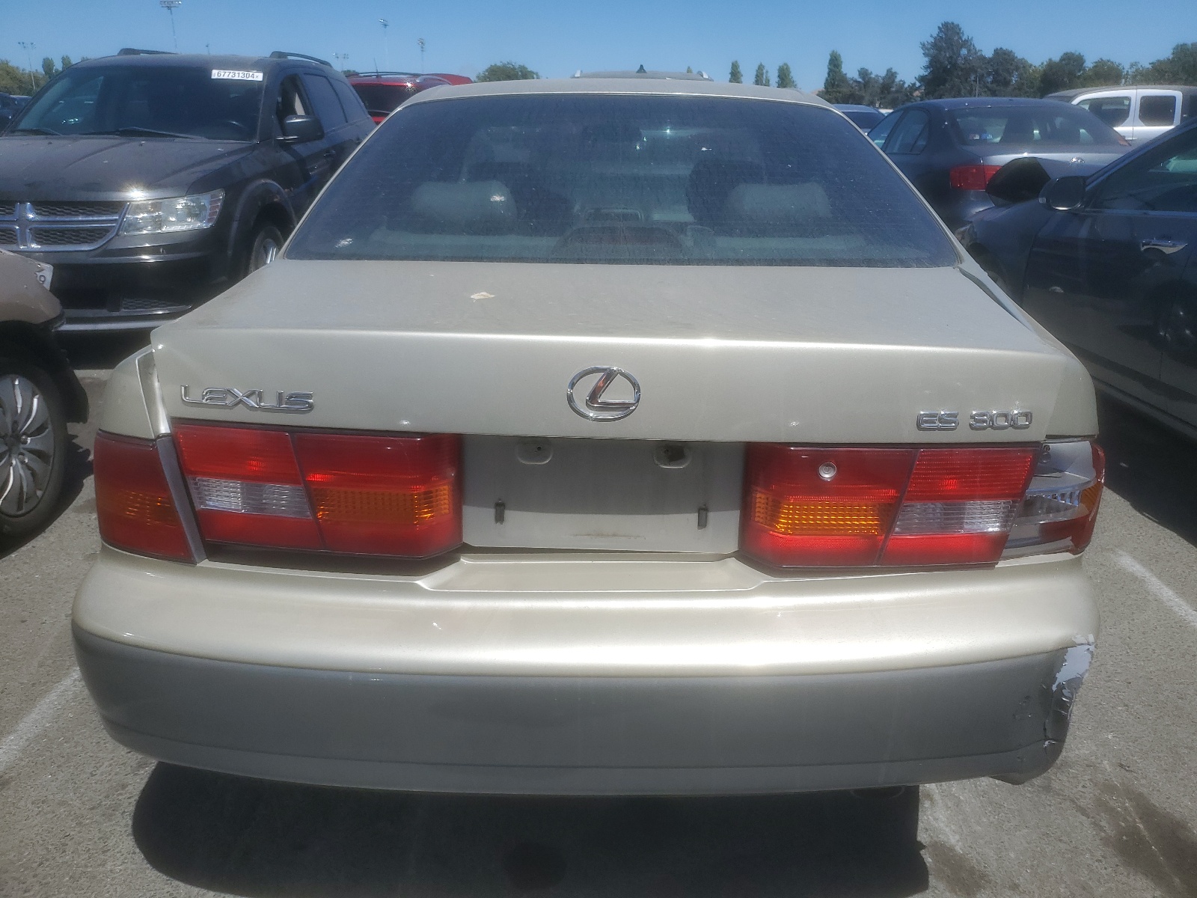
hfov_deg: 67.3
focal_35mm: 26
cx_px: 598
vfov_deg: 53.1
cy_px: 449
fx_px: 899
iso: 50
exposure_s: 1/10000
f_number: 1.5
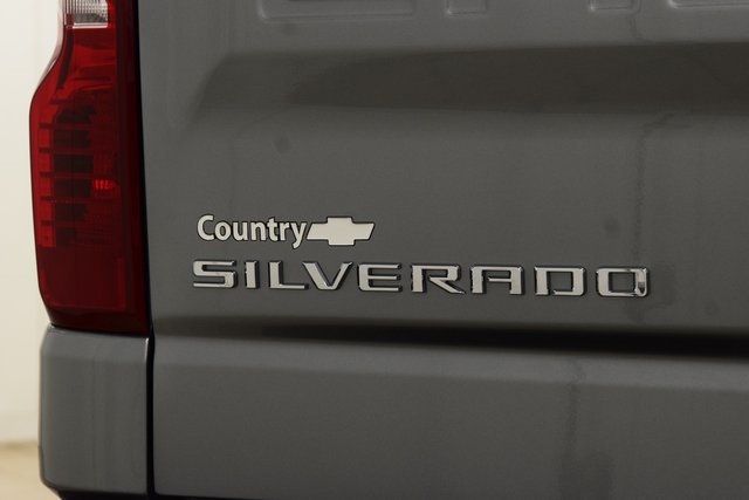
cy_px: 250
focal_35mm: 105
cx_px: 374
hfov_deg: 19.5
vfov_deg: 13.0
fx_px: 2185
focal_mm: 70
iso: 1100
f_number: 7.1
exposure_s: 1/30
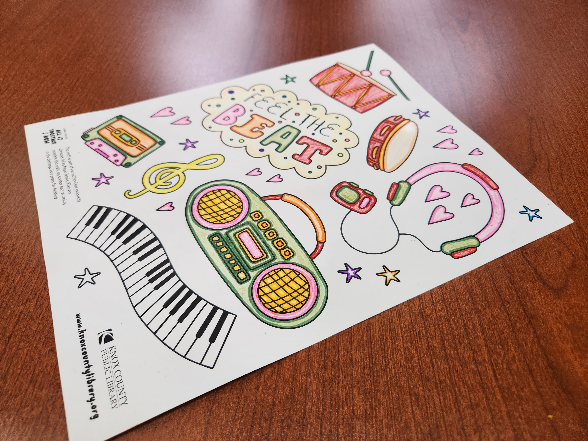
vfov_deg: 58.9
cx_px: 294
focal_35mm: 23
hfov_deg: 73.9
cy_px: 220
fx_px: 391
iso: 80
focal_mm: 5.4
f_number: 1.8
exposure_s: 1/120
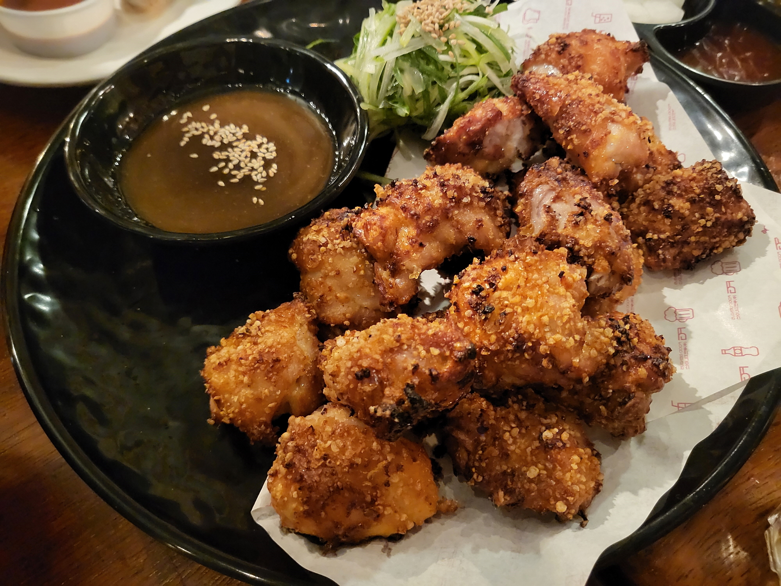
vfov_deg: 53.1
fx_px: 587
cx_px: 390
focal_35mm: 26
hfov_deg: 67.3
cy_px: 293
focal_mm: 4.25
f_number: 1.8
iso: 1000
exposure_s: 1/24
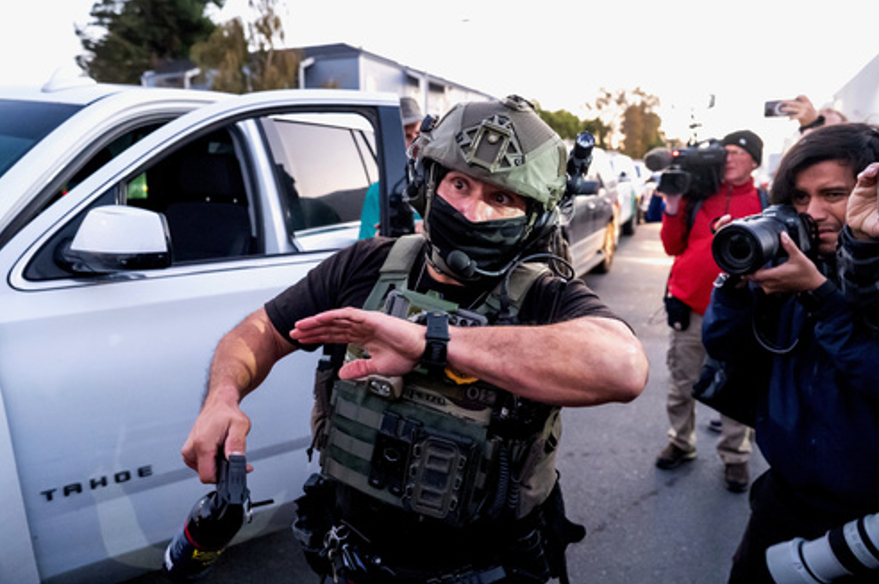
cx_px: 443
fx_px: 610
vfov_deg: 51.2
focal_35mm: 25
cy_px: 285
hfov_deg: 71.6
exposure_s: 1/180
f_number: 4
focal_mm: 24
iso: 12800
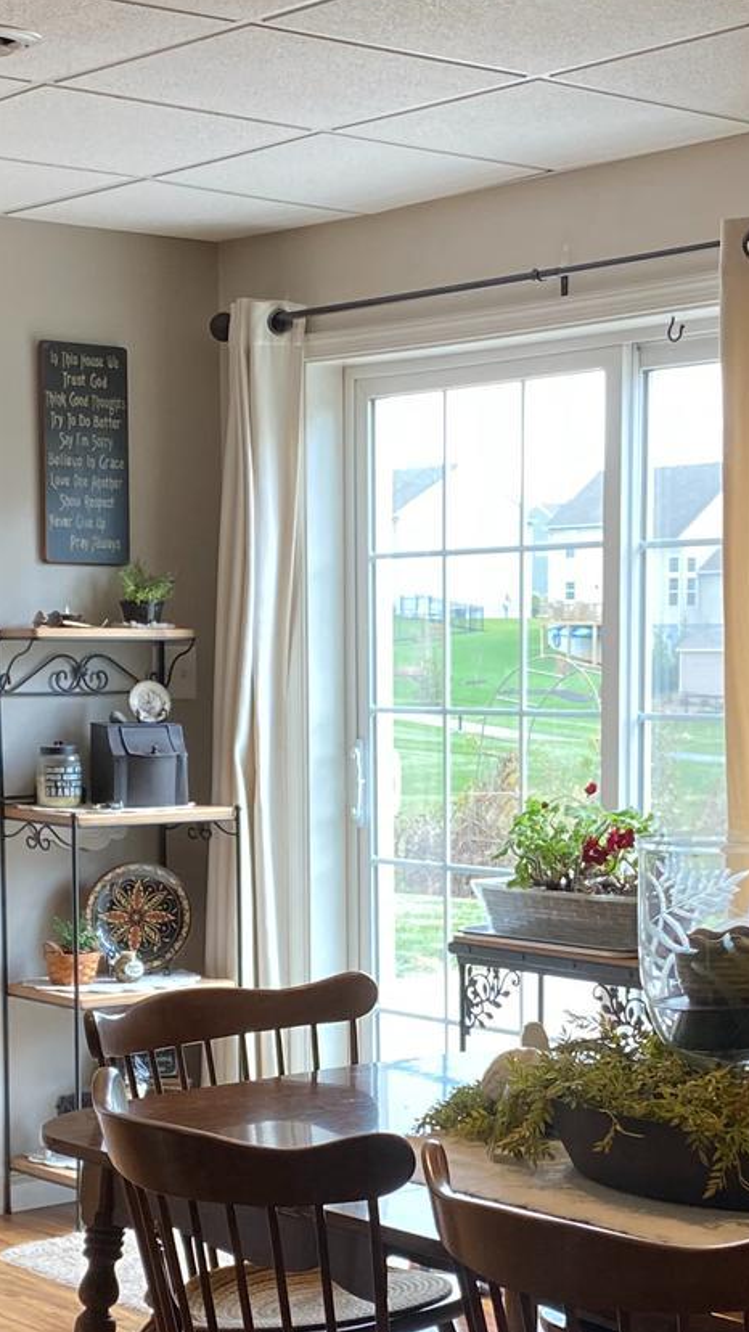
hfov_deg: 17.2
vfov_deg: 29.8
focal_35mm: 70
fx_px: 2473
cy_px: 932
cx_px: 458
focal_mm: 4.25
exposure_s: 1/120
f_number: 1.8
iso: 100
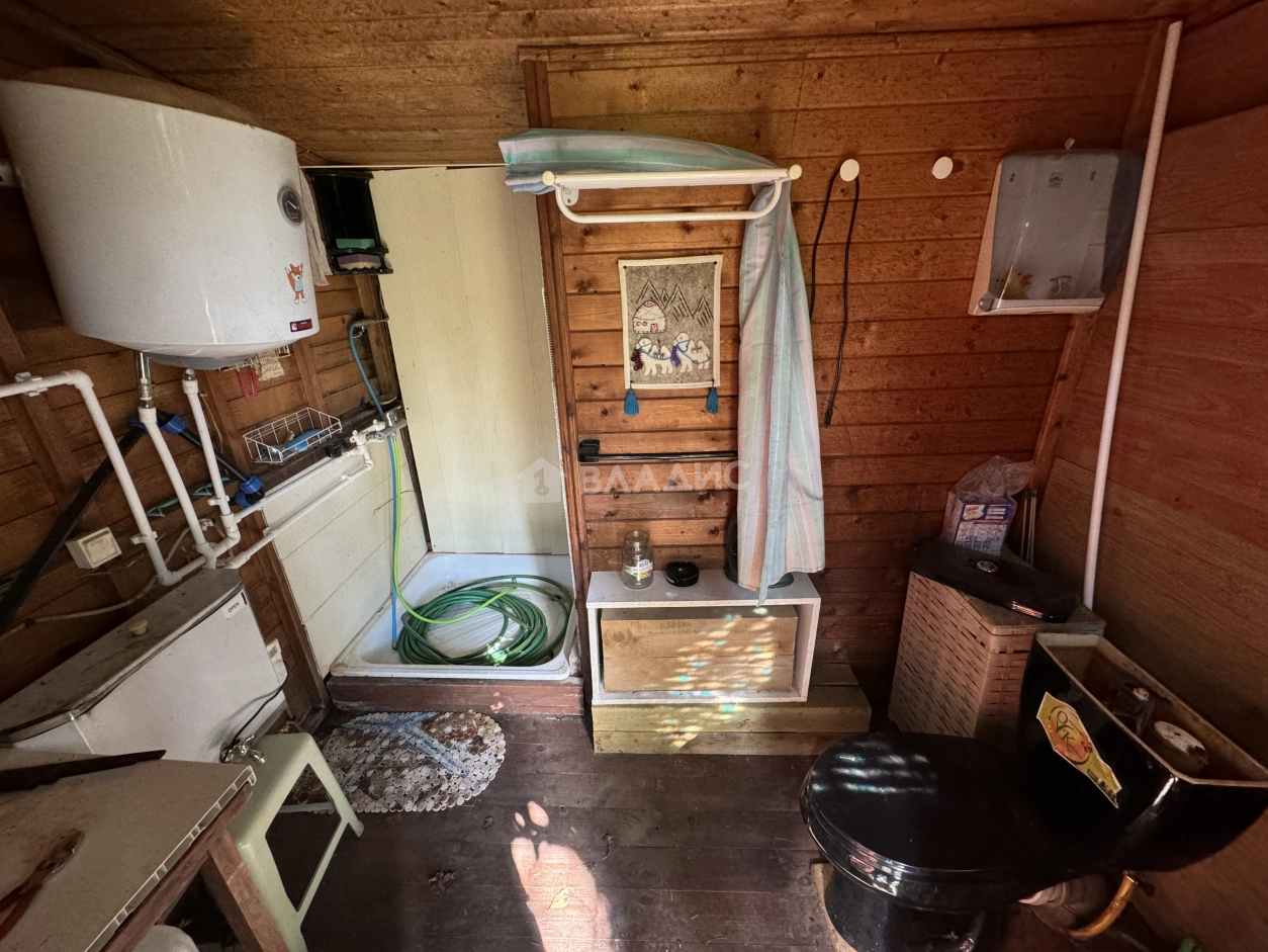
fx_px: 513
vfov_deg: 85.7
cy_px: 476
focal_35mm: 14
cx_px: 634
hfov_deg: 102.1
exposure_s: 1/60
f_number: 2.2
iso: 500
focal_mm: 2.22
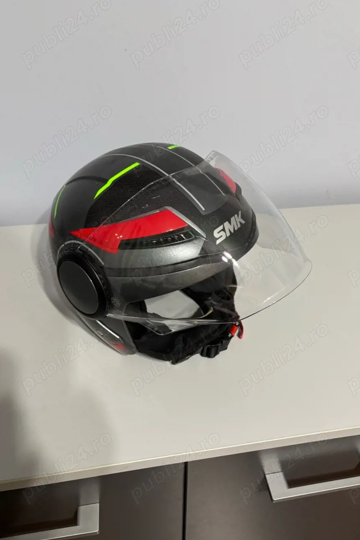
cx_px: 202
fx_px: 420
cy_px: 265
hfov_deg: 46.3
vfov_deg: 65.5
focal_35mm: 28
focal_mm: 5.96
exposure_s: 1/50
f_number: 1.6
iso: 200
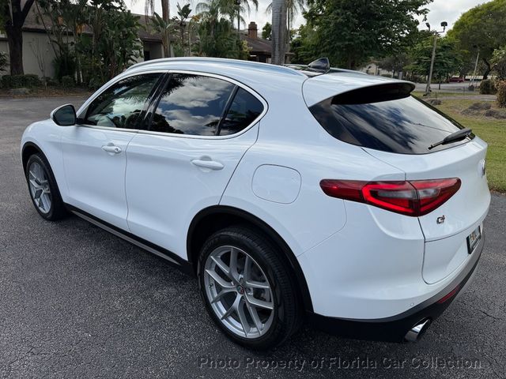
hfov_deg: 71.6
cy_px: 190
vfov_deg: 56.8
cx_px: 253
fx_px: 351
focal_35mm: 24
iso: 80
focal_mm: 6.76
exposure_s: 1/2907
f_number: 1.78
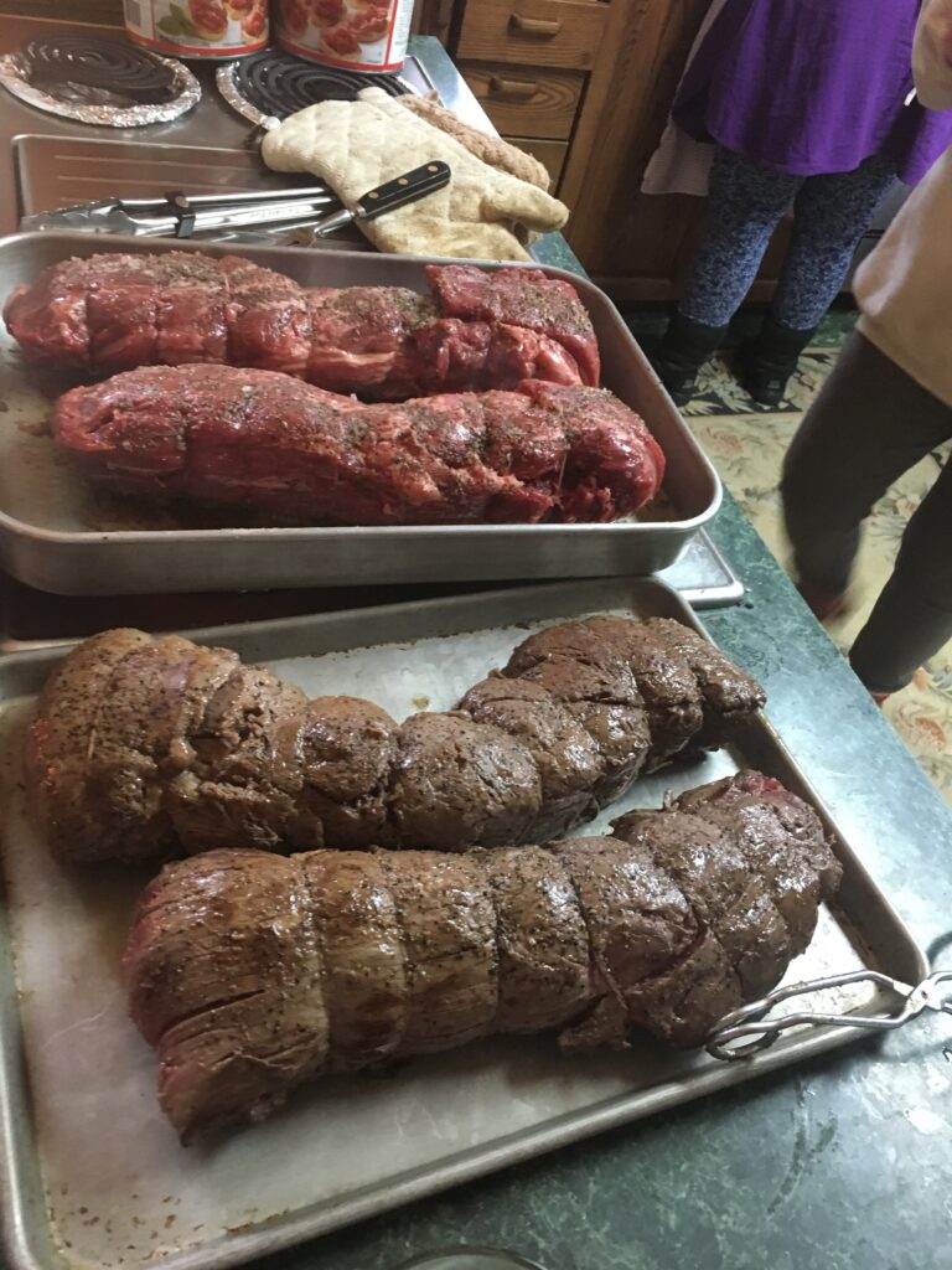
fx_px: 1063
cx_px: 476
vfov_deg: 61.7
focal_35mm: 29
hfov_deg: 48.2
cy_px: 635
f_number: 2.2
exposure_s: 1/15
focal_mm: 4.15
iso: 200
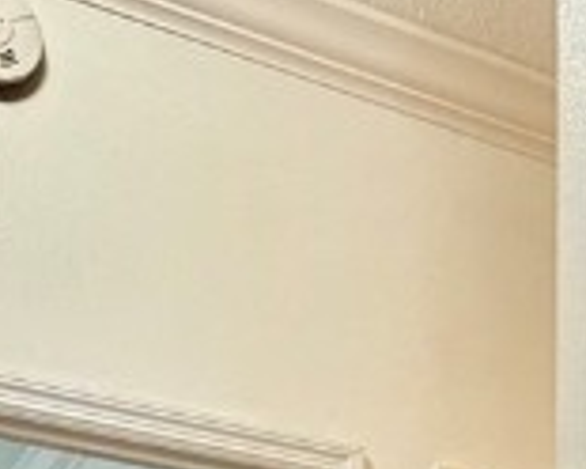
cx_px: 677
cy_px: 1006
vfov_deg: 13.8
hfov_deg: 20.1
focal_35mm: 90
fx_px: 1561
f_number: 2.2
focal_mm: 2.22
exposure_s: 1/60
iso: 320
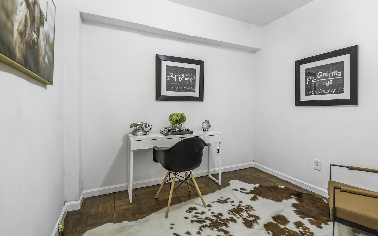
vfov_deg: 67.9
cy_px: 112
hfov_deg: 94.1
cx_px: 205
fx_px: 175
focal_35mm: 17
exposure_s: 2.5
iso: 200
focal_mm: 10
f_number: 8
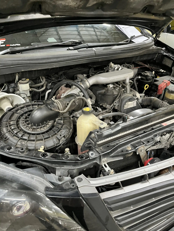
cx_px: 87
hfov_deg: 53.1
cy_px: 116
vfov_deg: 67.3
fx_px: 174
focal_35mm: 26
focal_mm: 5.1
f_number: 1.6
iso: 500
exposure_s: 1/25
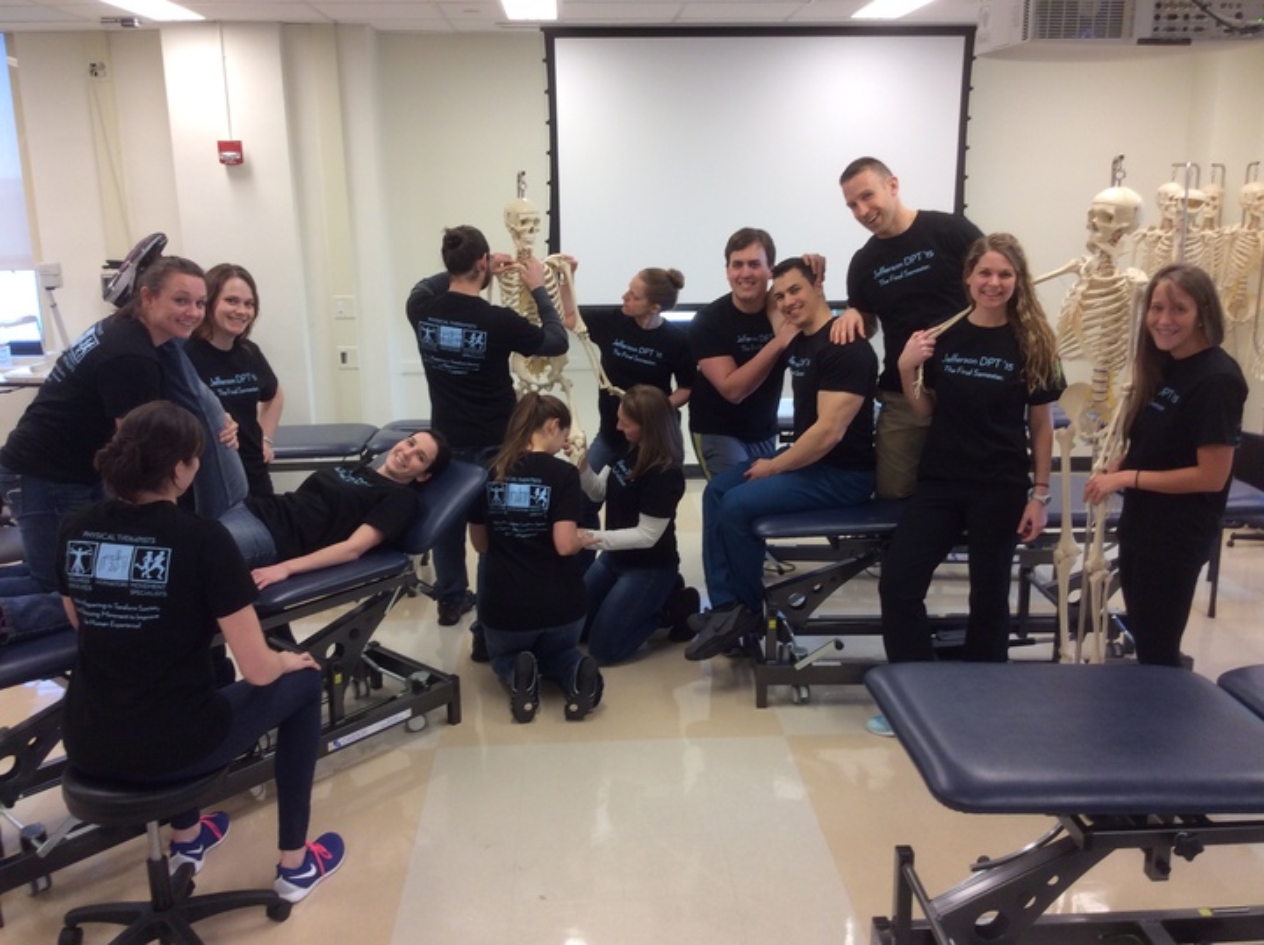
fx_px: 1167
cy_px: 472
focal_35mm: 32
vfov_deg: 44.1
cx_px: 632
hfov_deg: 56.9
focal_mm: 3.3
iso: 40
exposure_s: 1/24
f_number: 2.4
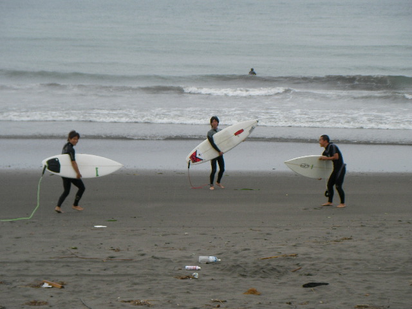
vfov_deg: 11.0
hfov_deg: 14.6
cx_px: 206
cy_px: 154
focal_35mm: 135
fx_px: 1607
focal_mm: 22.4
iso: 50
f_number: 4.2
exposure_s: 1/122
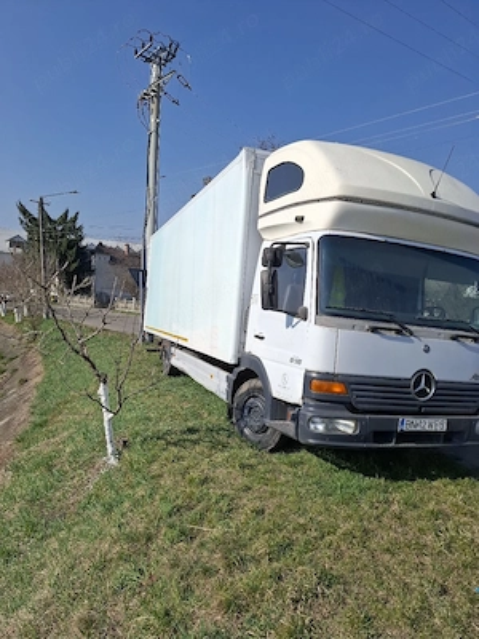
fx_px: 424
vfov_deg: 73.9
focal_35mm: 23
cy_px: 320
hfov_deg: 58.9
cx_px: 240
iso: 50
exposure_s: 1/3333
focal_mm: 5.54
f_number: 1.8
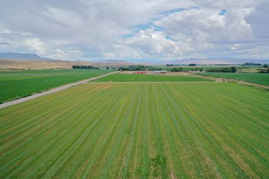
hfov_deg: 65.5
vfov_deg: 46.4
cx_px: 134
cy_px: 90
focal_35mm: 28
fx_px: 209
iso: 100
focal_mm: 10.26
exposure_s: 1/30
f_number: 2.8
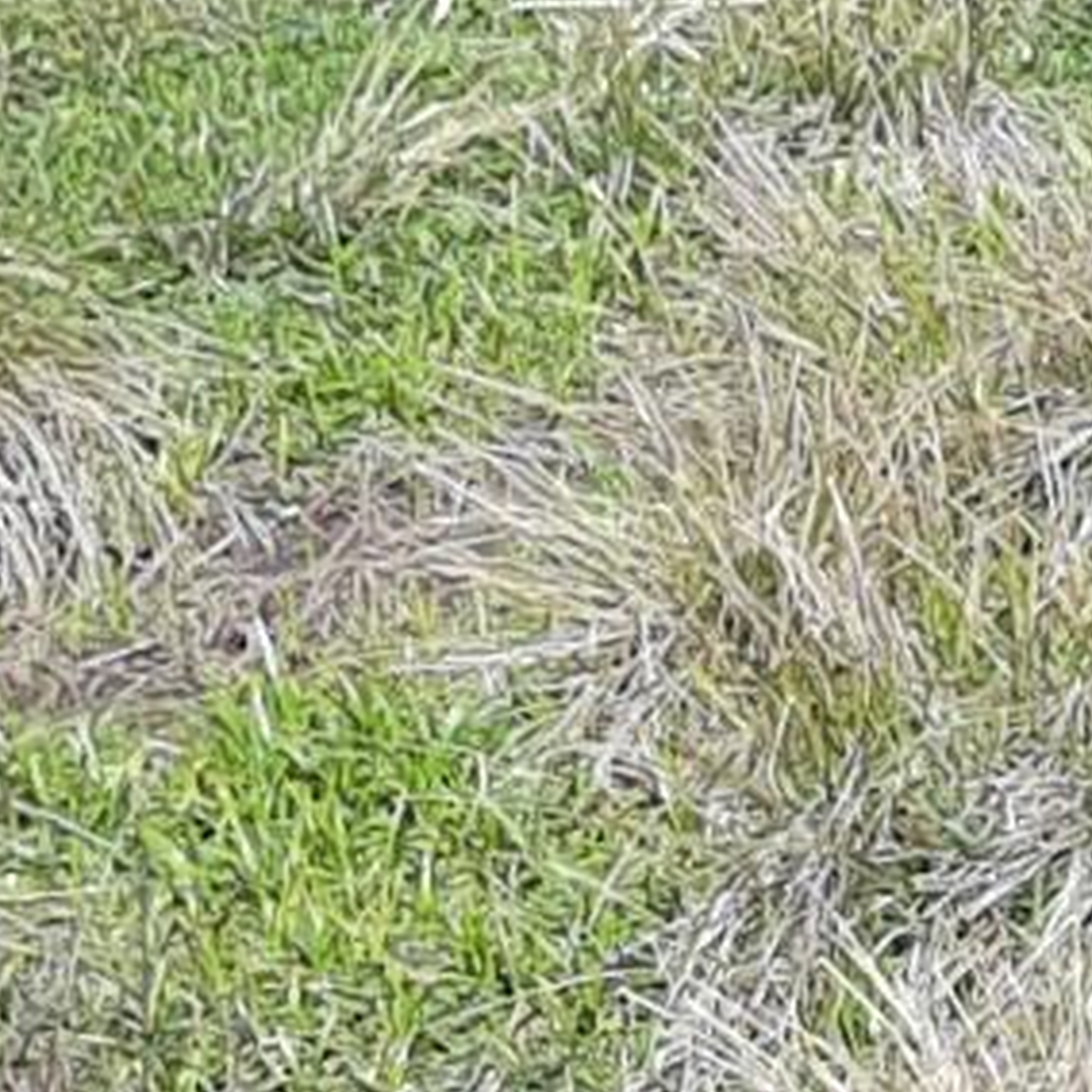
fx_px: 7673
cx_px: 3080
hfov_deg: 7.3
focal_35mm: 215
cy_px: 746
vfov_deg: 8.1
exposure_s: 1/1742
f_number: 1.9
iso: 100
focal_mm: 6.67
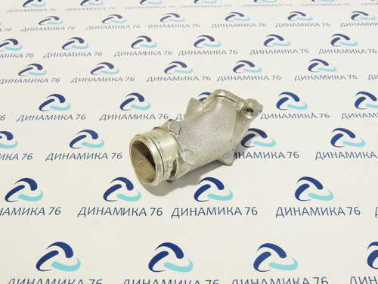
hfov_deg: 40.4
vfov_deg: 30.9
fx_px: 513
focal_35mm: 47
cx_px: 189
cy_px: 142
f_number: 3.5
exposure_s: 1/30
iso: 400
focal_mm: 8.3
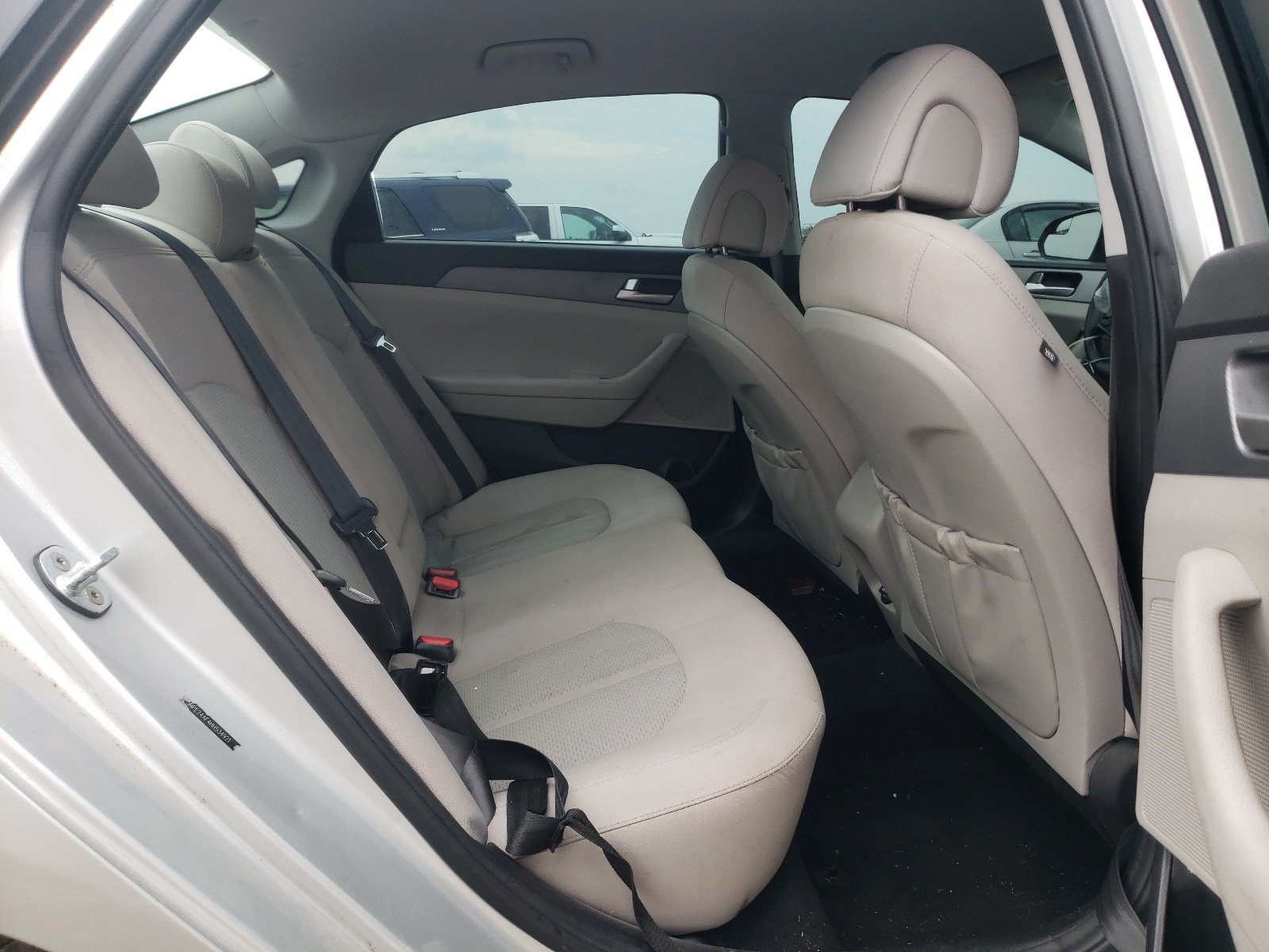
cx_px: 634
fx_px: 953
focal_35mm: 26
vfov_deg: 53.1
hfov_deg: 67.3
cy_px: 476
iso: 50
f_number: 1.5
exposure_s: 1/333
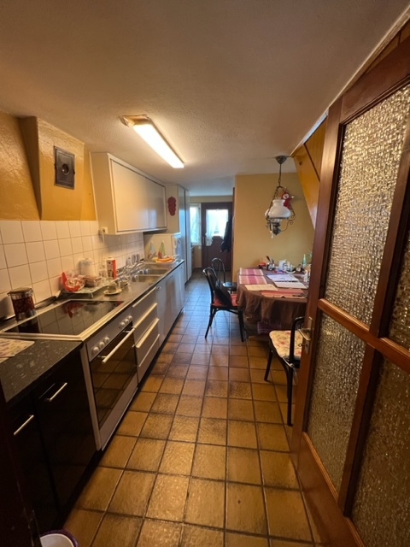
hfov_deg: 89.9
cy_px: 274
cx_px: 205
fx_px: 205
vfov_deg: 106.2
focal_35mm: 13
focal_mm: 1.57
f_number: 1.8
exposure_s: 1/50
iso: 200
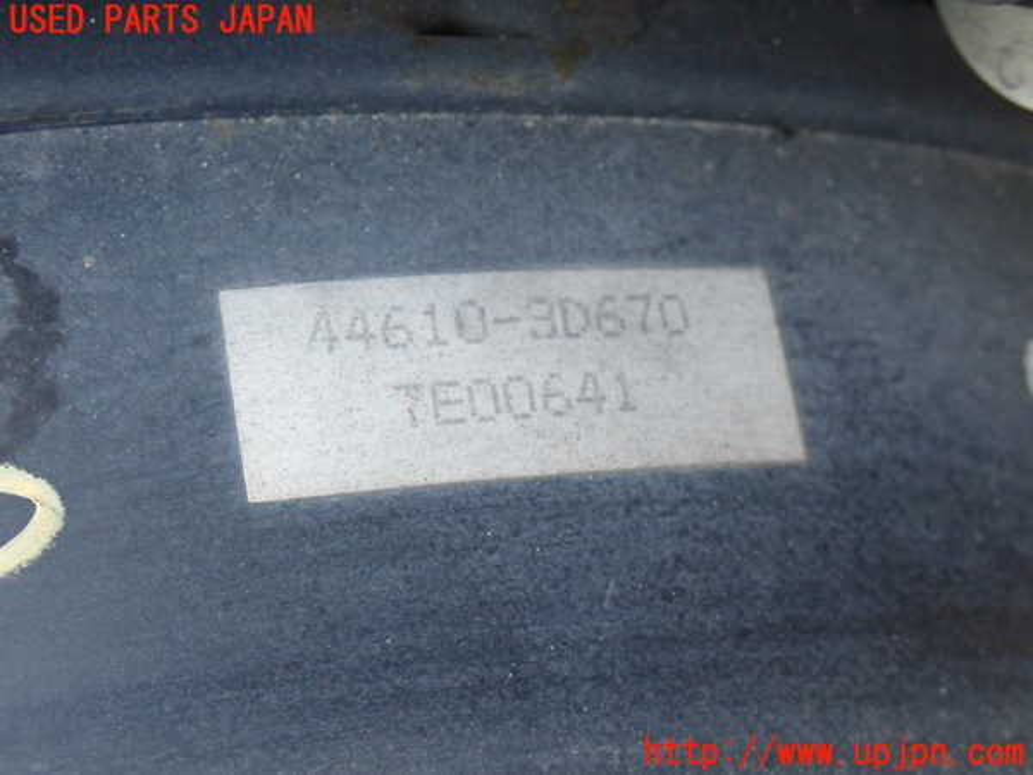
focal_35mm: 71
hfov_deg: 27.4
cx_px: 516
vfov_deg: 20.7
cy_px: 388
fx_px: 2119
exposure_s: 1/60
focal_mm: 12.73
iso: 800
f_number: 3.9
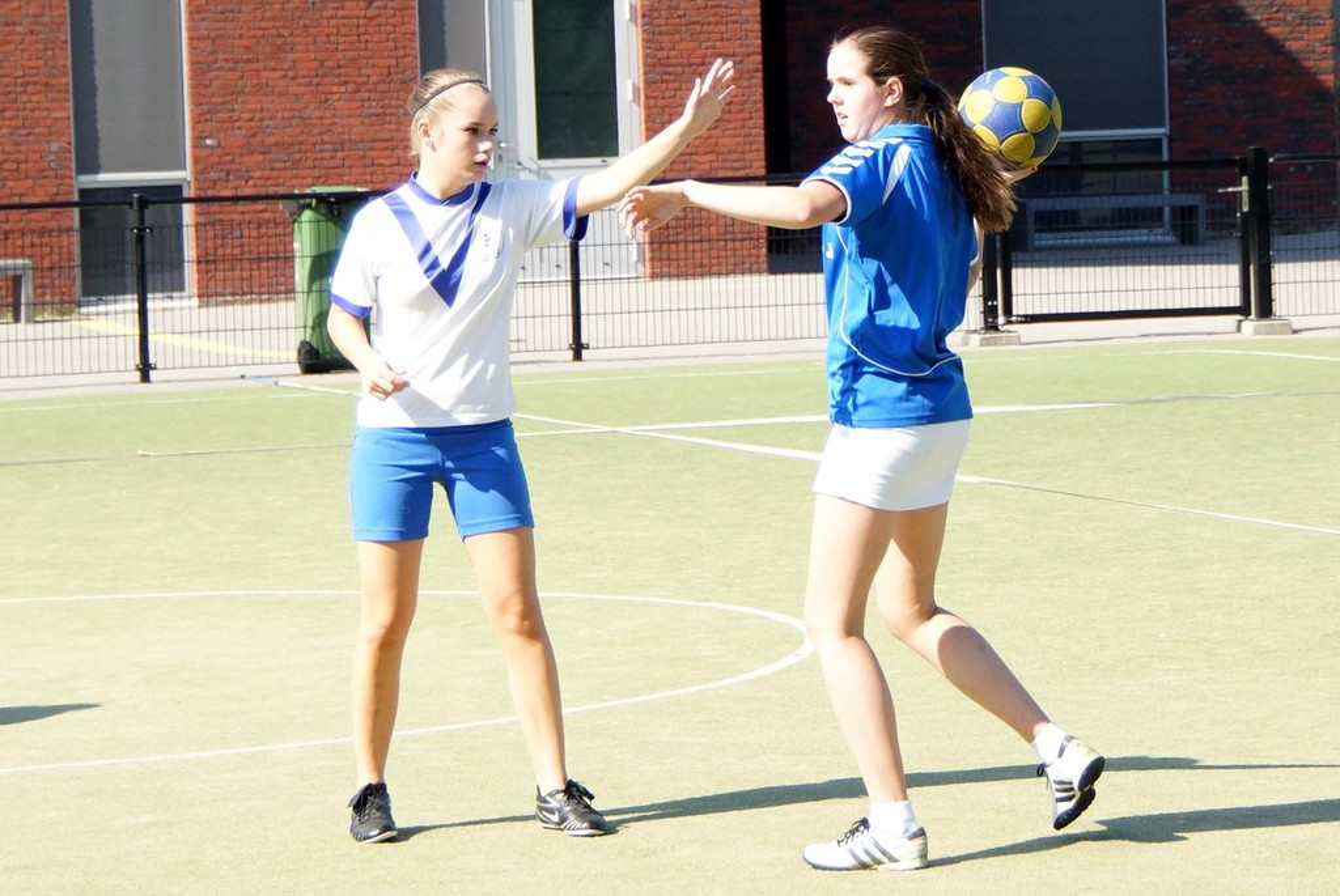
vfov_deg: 15.2
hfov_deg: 22.6
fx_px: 3353
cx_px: 670
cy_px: 448
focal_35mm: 90
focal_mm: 60
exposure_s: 1/1000
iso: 400
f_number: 5
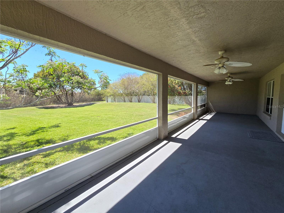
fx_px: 107
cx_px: 142
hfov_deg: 106.2
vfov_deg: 89.9
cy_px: 106
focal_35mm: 13
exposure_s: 1/719
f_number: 2.2
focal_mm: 2.2
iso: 80
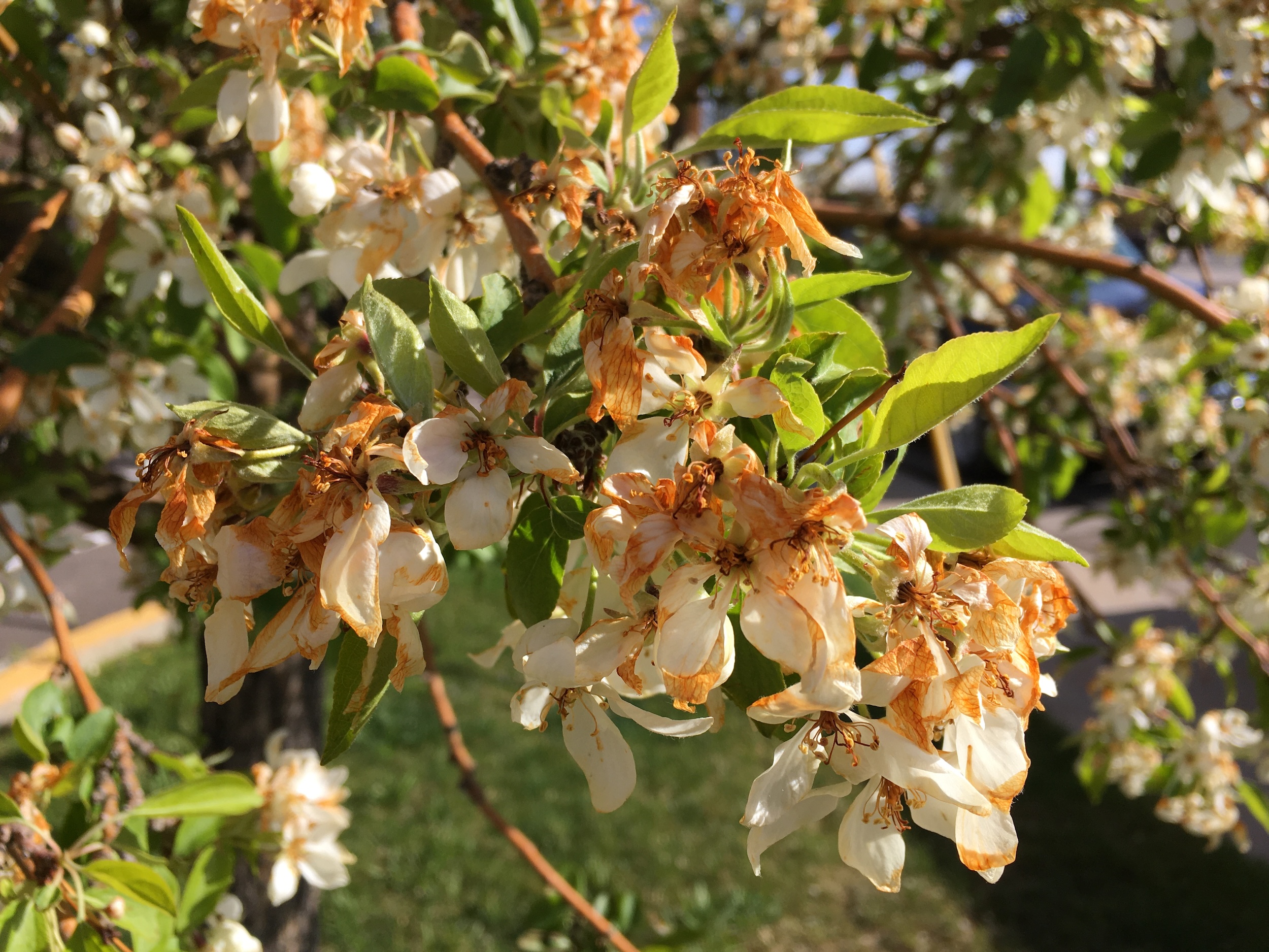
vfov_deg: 48.2
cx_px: 634
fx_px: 1063
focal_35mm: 29
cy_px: 476
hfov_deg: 61.7
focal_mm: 4.15
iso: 25
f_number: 2.2
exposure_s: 1/1261
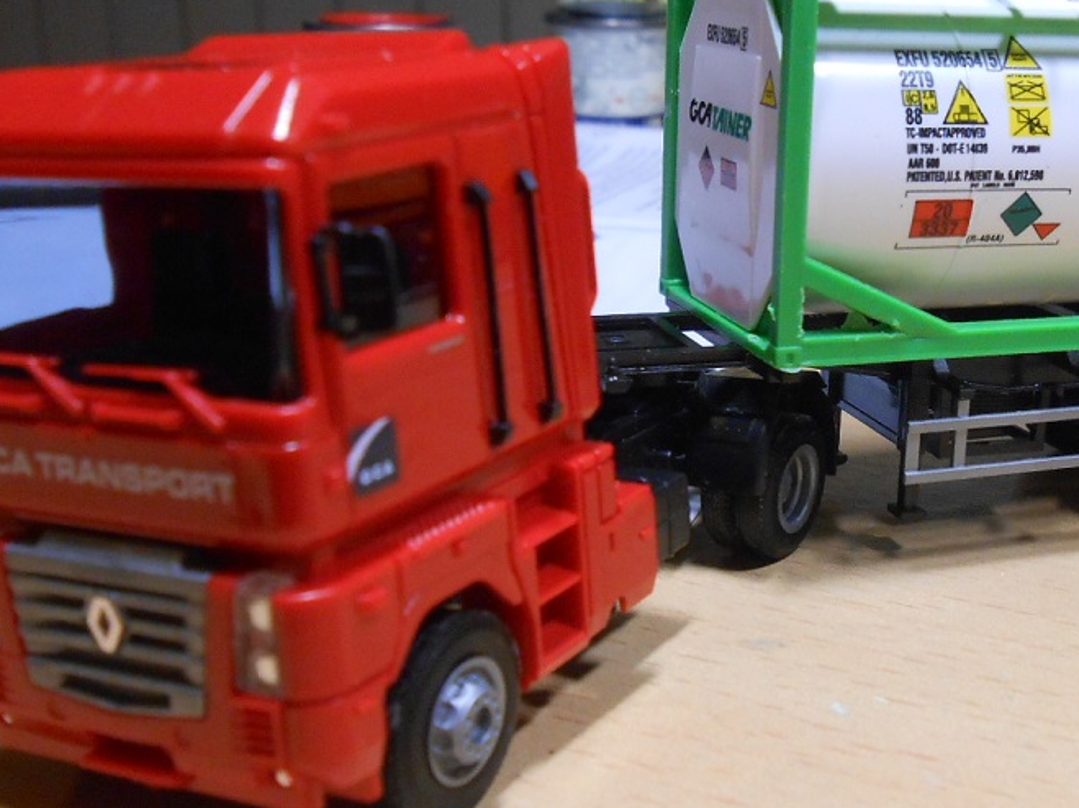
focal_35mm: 51
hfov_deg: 36.9
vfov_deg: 28.5
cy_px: 365
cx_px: 763
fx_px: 1589
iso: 250
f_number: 3.8
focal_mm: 5.3
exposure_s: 1/30
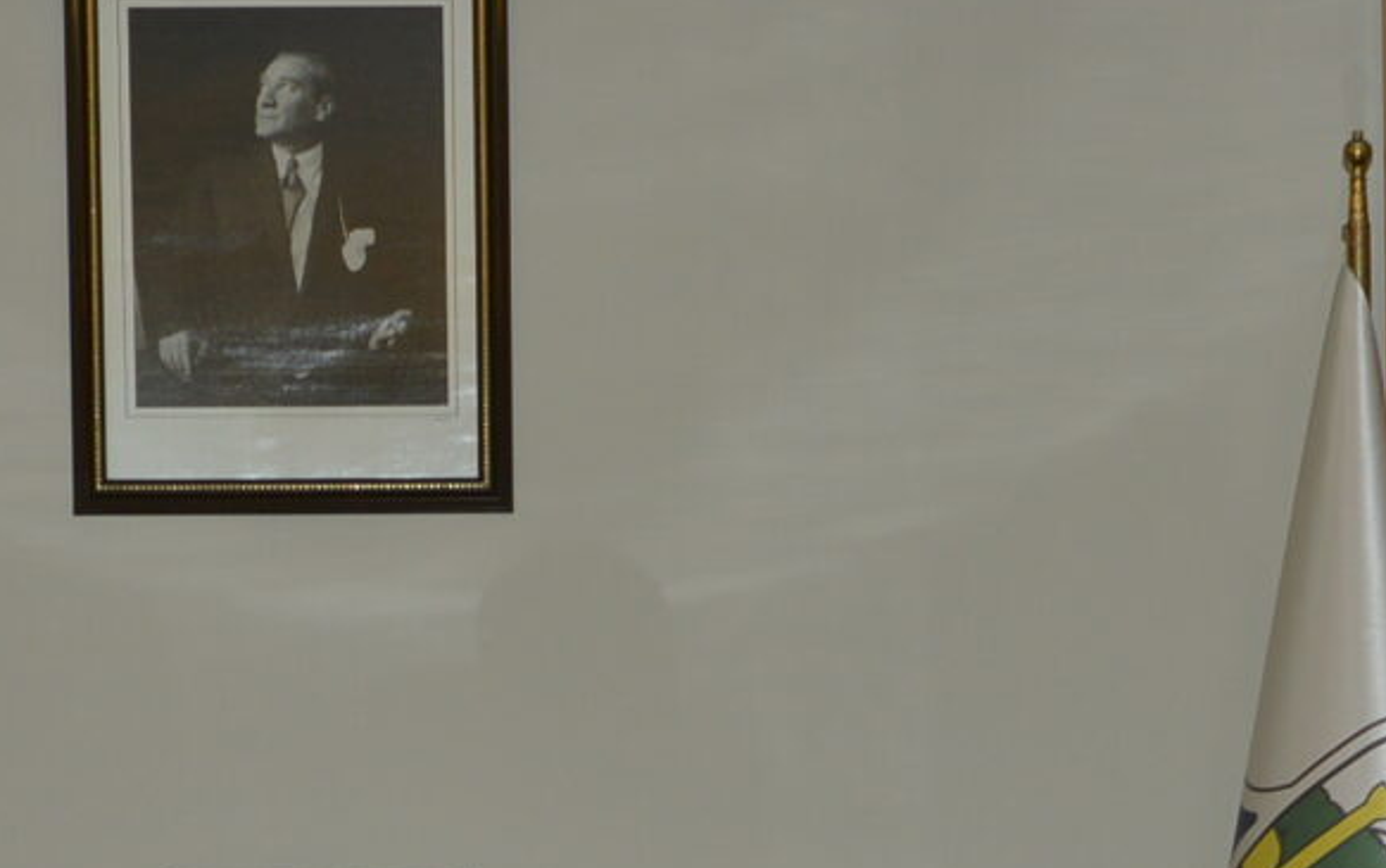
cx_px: 711
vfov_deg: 7.5
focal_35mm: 170
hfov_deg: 12.3
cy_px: 1602
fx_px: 6425
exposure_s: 1/100
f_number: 5.6
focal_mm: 38
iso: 400
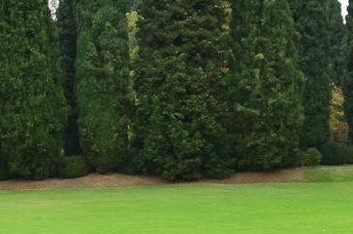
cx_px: 100
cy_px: 223
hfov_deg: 5.9
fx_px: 3422
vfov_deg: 3.9
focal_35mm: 349
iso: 400
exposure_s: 1/160
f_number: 9
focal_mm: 35
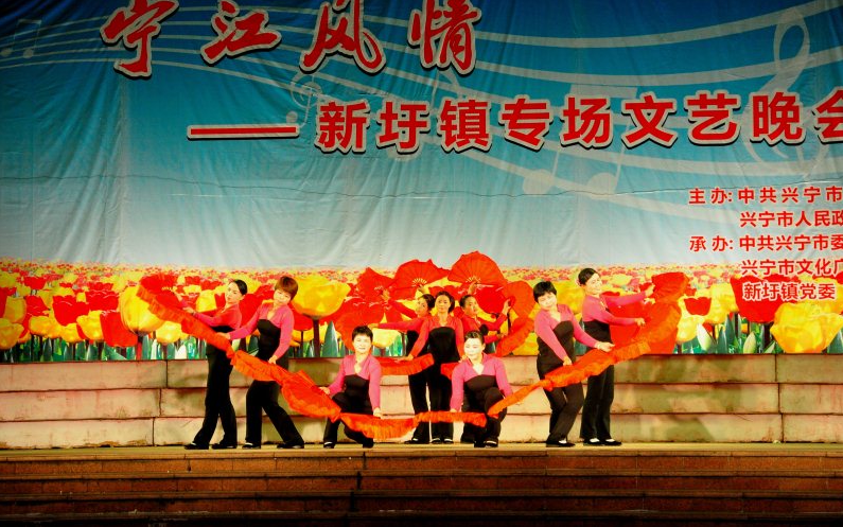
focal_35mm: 86
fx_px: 1976
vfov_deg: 15.2
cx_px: 422
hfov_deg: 24.1
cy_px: 247
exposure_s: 1/100
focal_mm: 56
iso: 1600
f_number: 6.3
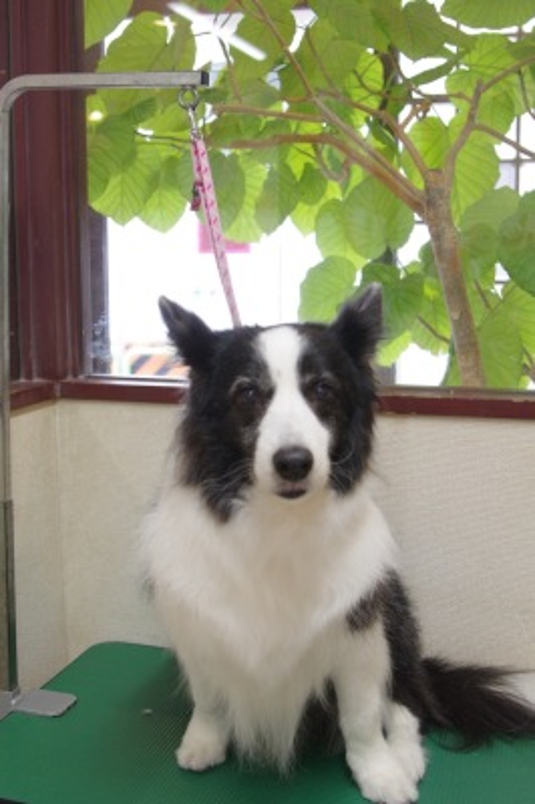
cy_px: 402
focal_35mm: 42
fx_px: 938
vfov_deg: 46.4
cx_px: 268
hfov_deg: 31.8
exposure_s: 1/160
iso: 1250
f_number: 4.5
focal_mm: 28
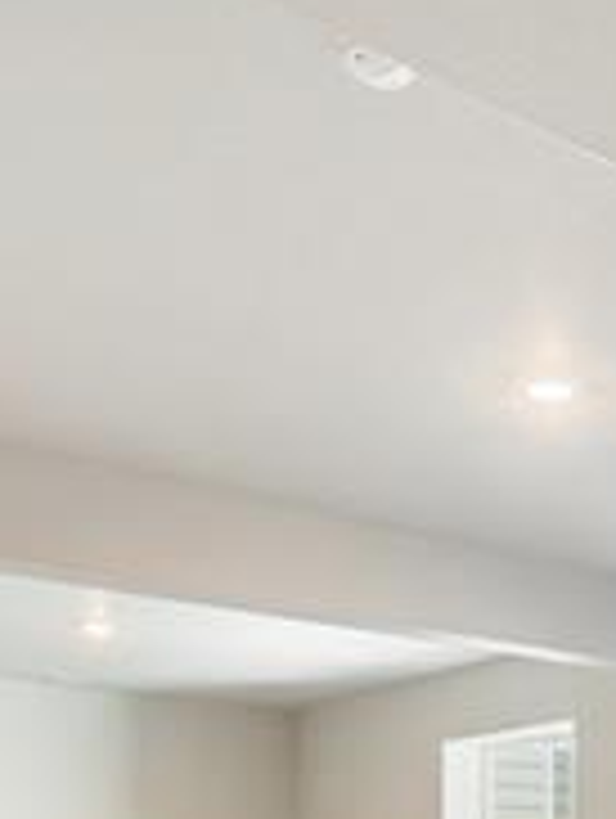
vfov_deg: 31.4
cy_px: 904
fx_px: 1278
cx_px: 751
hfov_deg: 24.4
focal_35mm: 54
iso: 1000
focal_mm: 16
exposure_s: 1/4
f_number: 6.3
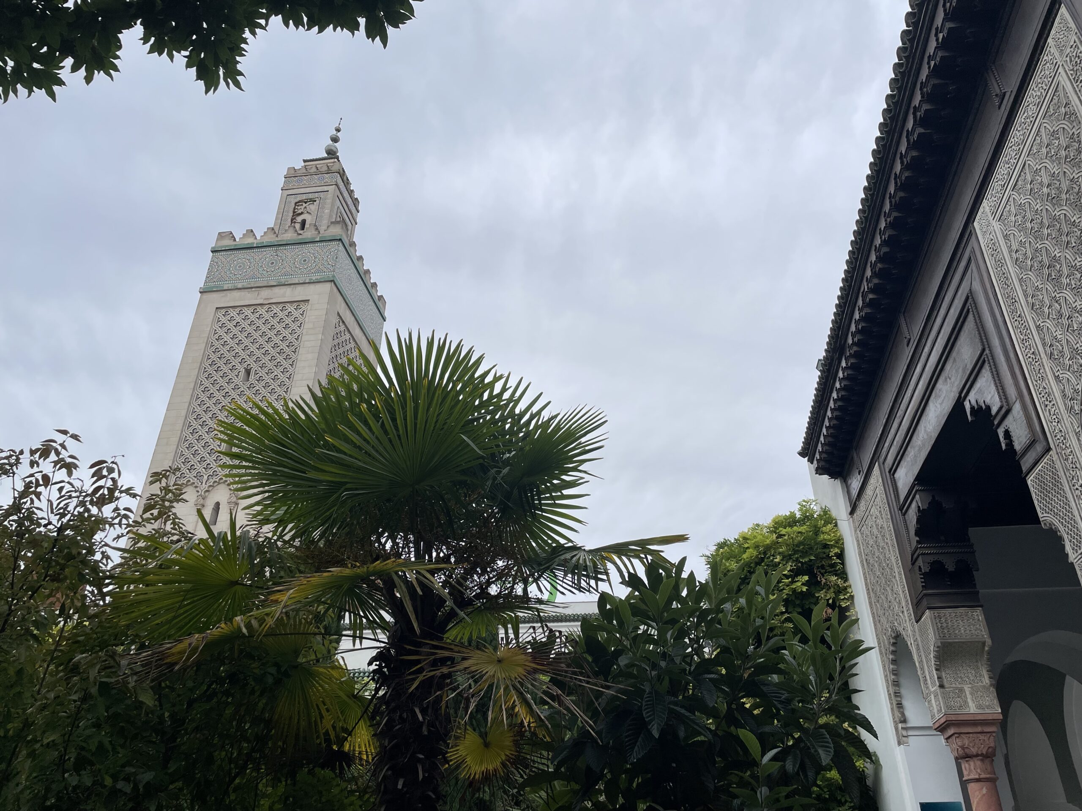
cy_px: 406
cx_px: 541
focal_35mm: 26
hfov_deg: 67.3
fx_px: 813
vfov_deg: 53.1
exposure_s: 1/2564
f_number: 1.6
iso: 32
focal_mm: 4.2
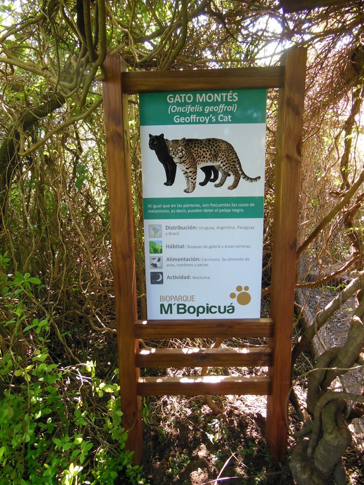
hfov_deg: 54.9
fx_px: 351
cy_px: 242
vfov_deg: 69.4
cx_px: 182
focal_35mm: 25
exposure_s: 1/30
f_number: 3.5
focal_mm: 4.5
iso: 320
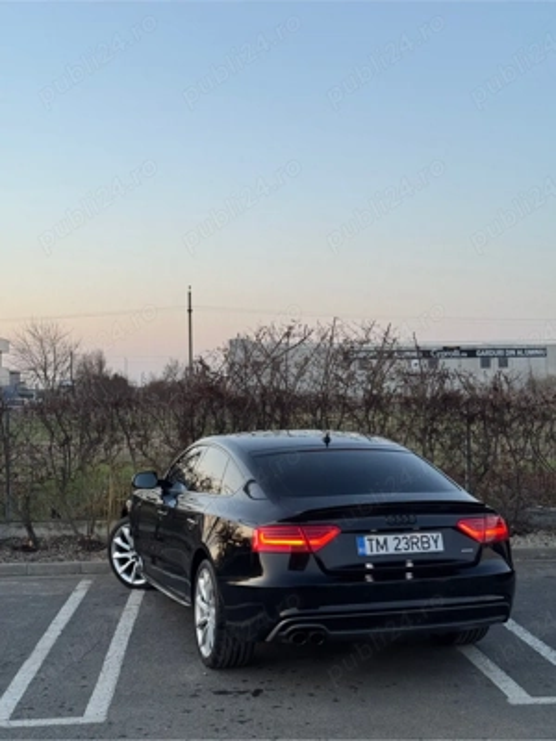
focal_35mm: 48
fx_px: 1028
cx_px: 278
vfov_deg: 39.7
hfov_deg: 30.3
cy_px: 370
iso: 80
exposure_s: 1/150
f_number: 1.78
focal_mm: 6.76
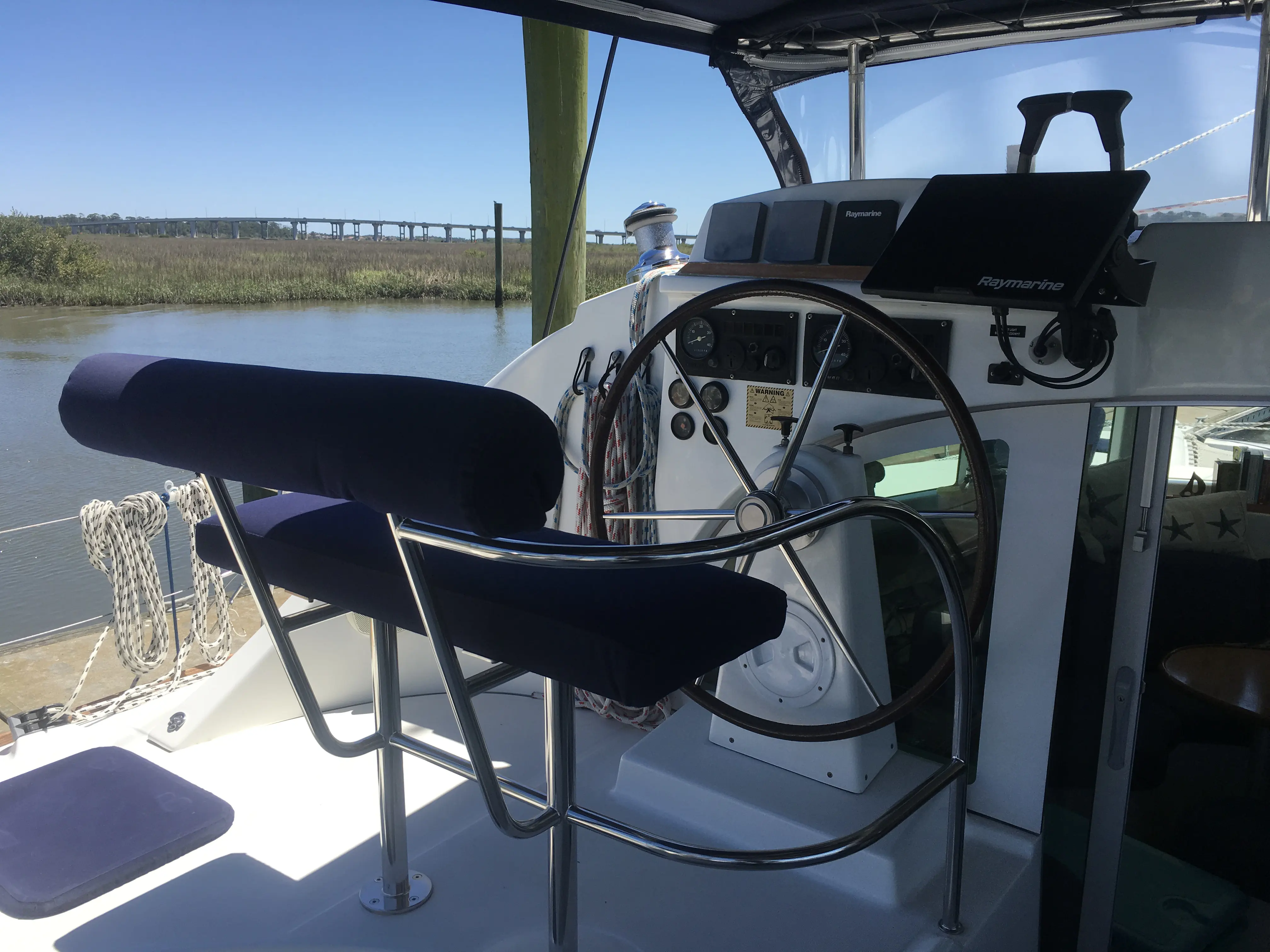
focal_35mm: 29
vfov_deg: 48.2
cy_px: 476
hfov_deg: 61.7
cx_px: 635
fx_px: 1064
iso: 25
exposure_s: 1/1508
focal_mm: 4.15
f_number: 2.2
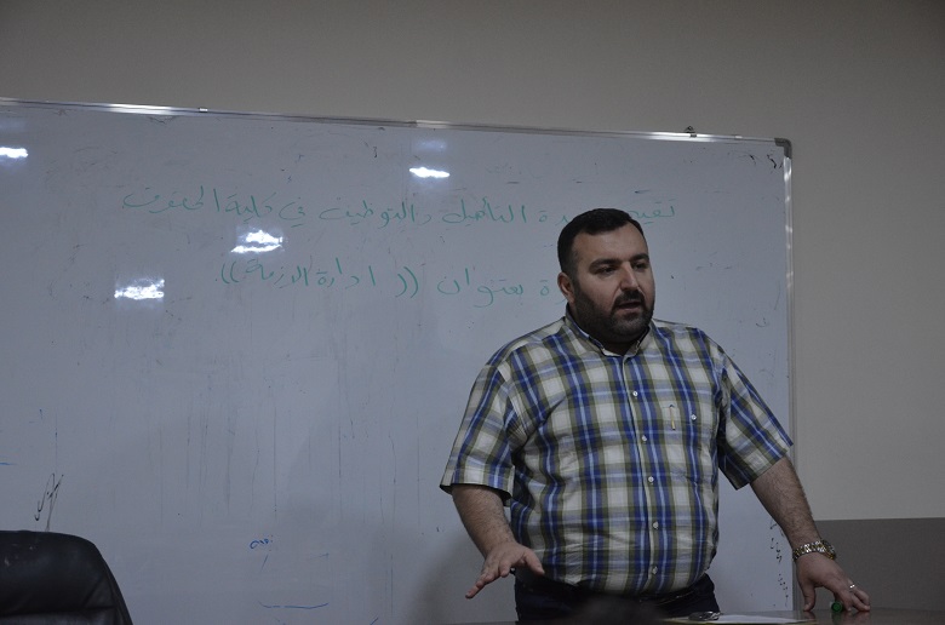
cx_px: 472
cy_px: 312
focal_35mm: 87
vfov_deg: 15.6
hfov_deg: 23.4
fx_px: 2278
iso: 1600
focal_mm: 58
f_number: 5
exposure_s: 1/125
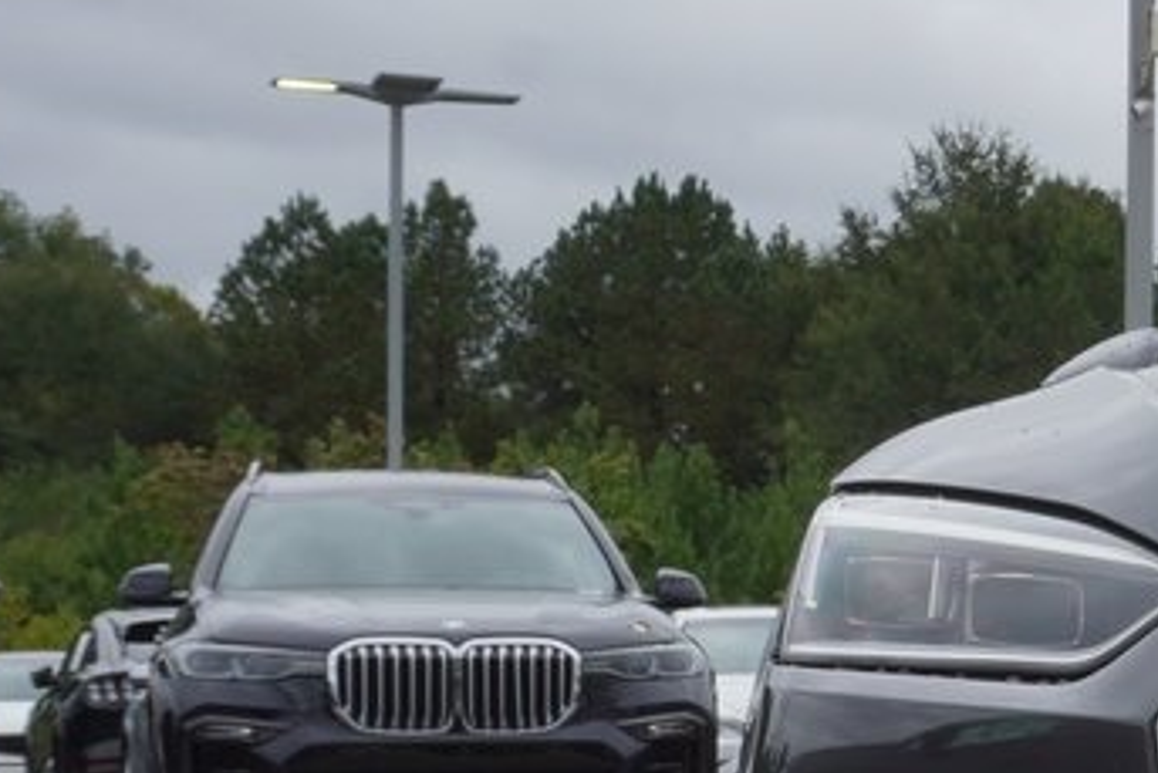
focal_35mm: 105
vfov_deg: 13.0
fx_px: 3379
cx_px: 1870
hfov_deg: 17.1
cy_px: 672
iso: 160
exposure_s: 1/80
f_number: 13
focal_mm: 20
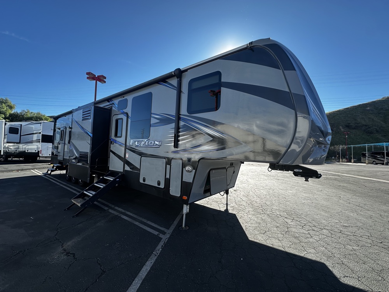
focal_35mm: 14
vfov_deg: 85.7
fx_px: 157
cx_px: 194
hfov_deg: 102.1
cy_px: 146
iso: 40
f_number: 2.2
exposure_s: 1/587
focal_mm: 2.22
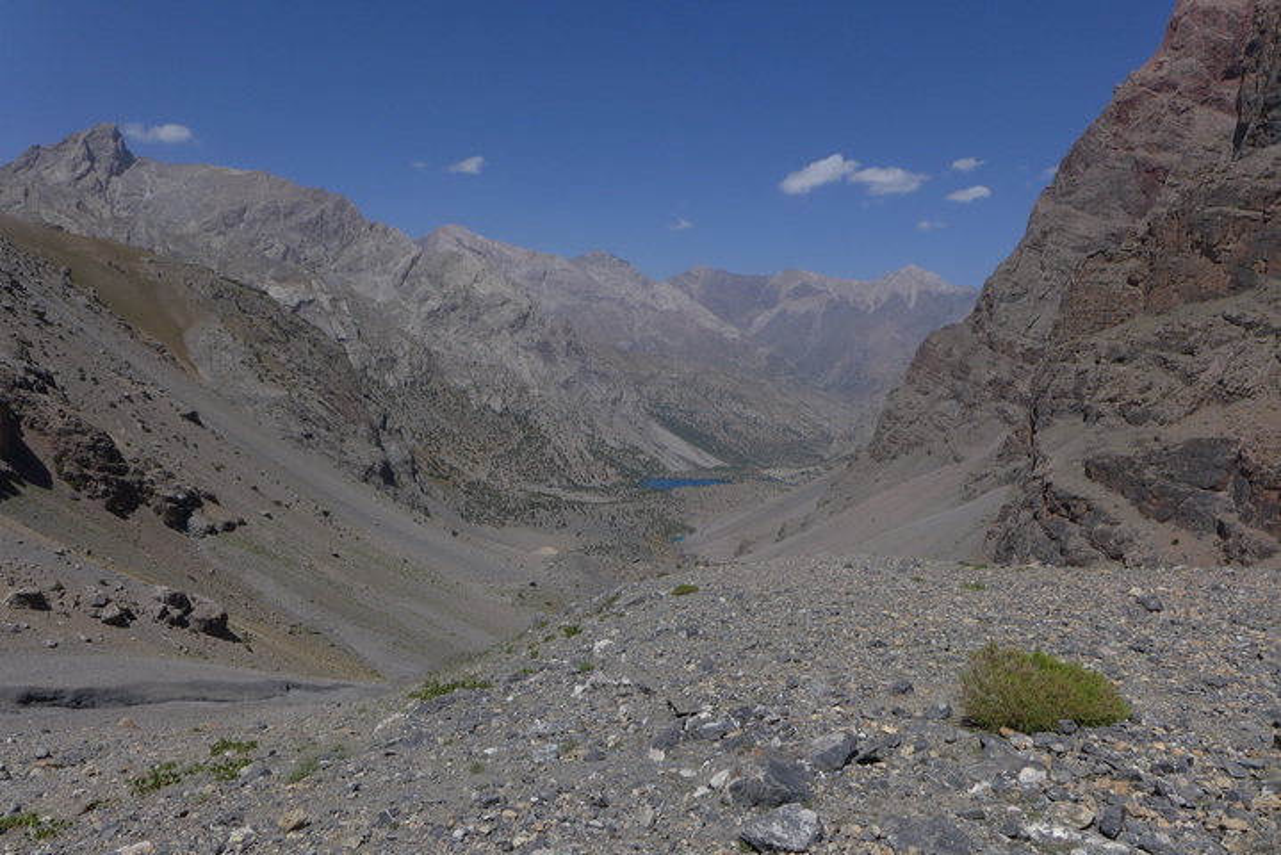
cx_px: 640
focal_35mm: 24
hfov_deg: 73.7
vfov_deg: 53.2
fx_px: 854
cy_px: 428
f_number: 4
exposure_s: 1/1600
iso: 80
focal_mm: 4.7
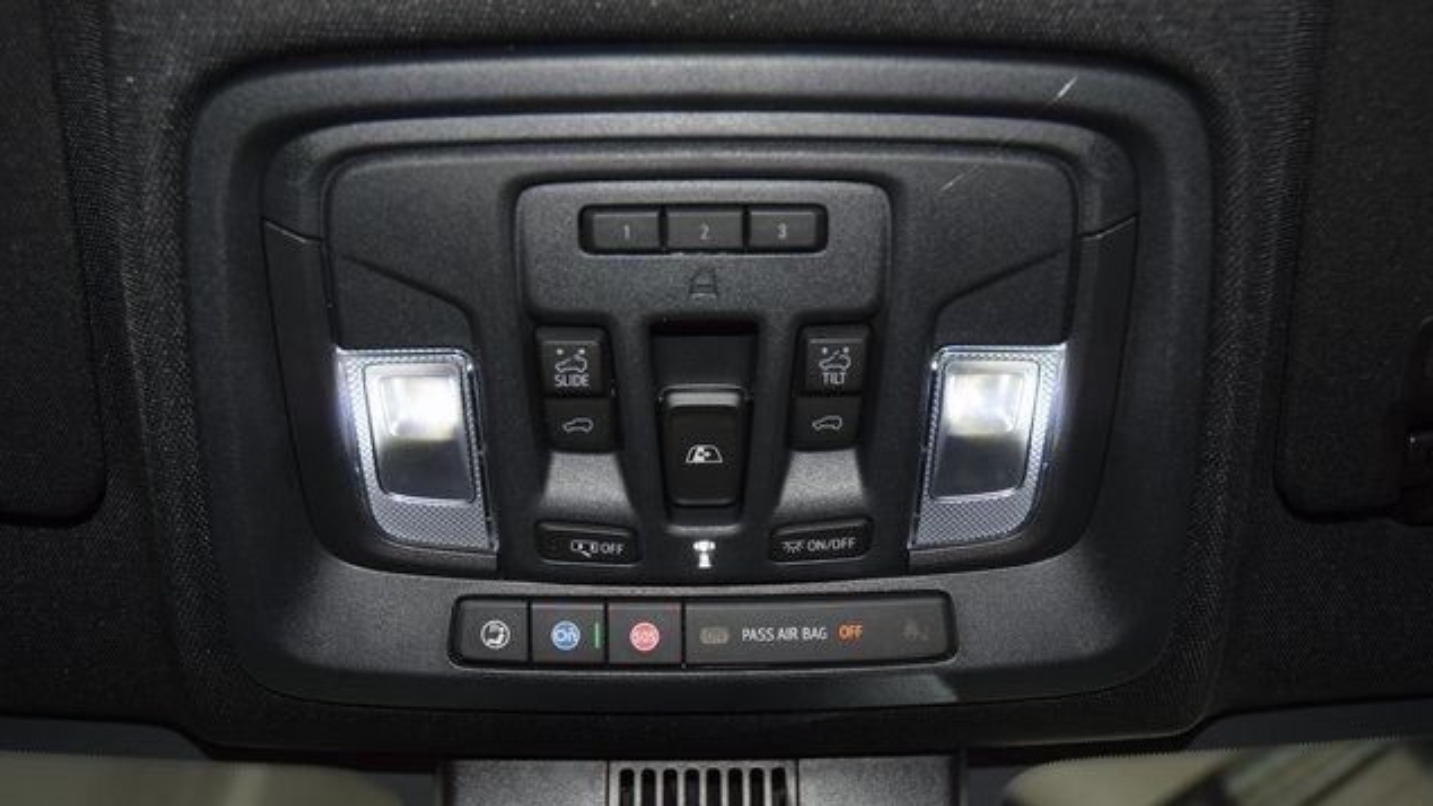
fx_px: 1444
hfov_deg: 52.8
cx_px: 718
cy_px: 464
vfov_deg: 31.1
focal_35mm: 38
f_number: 3.8
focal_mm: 24
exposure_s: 1/80
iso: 640
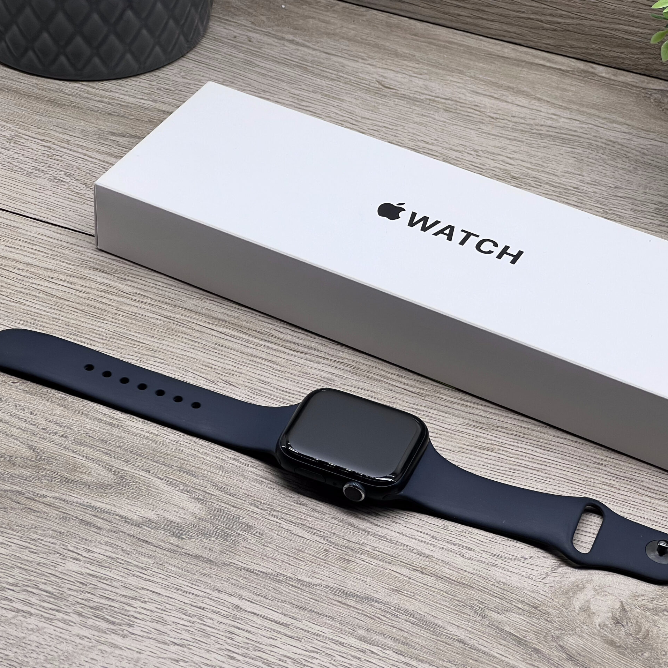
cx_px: 370
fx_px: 1987
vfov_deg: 19.1
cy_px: 334
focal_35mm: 91
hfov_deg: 19.1
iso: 40
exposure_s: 1/99
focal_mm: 9
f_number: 2.8
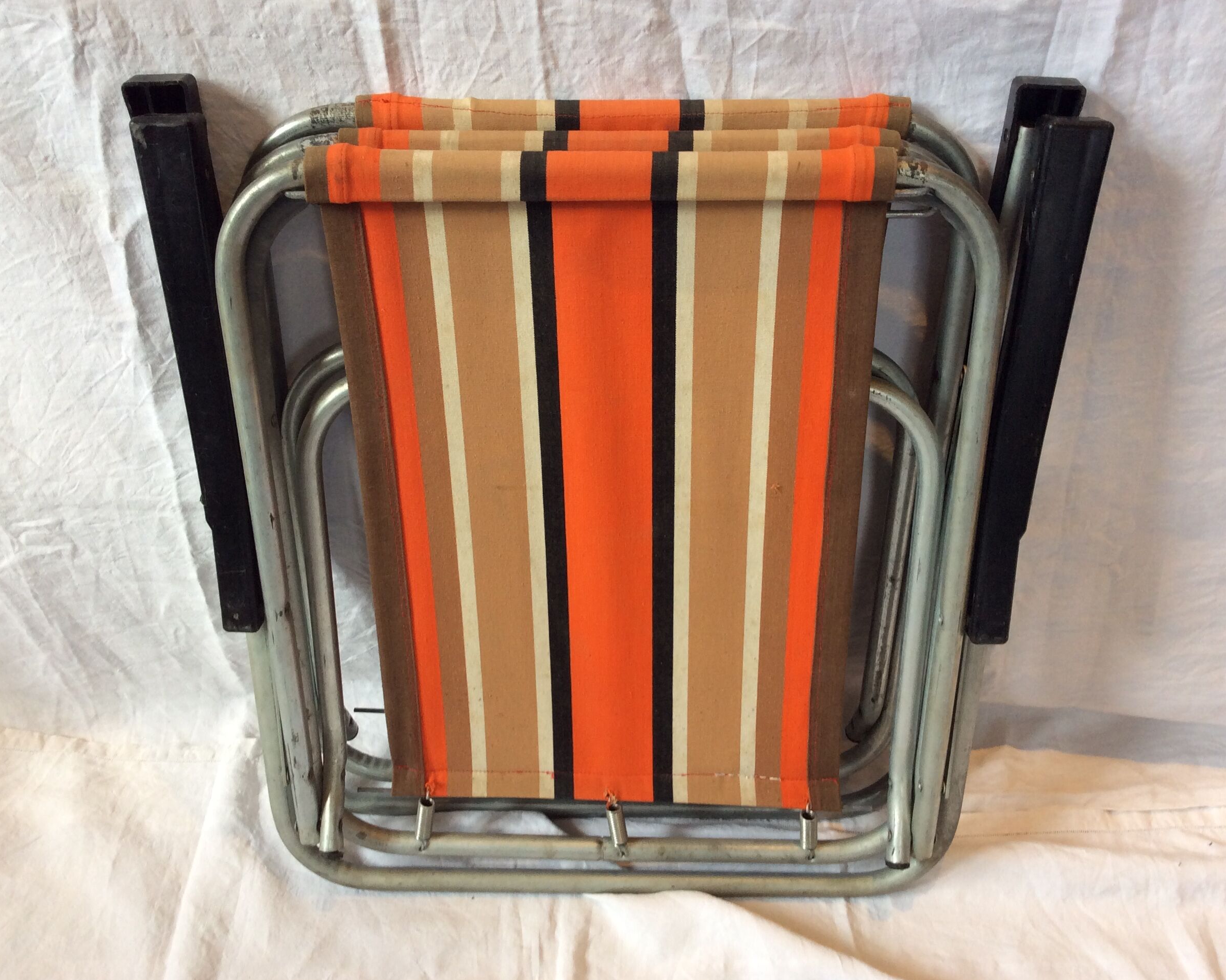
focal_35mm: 34
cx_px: 592
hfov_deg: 52.8
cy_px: 489
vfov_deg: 43.4
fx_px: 1234
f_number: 2.4
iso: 50
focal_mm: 3.3
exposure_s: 1/25
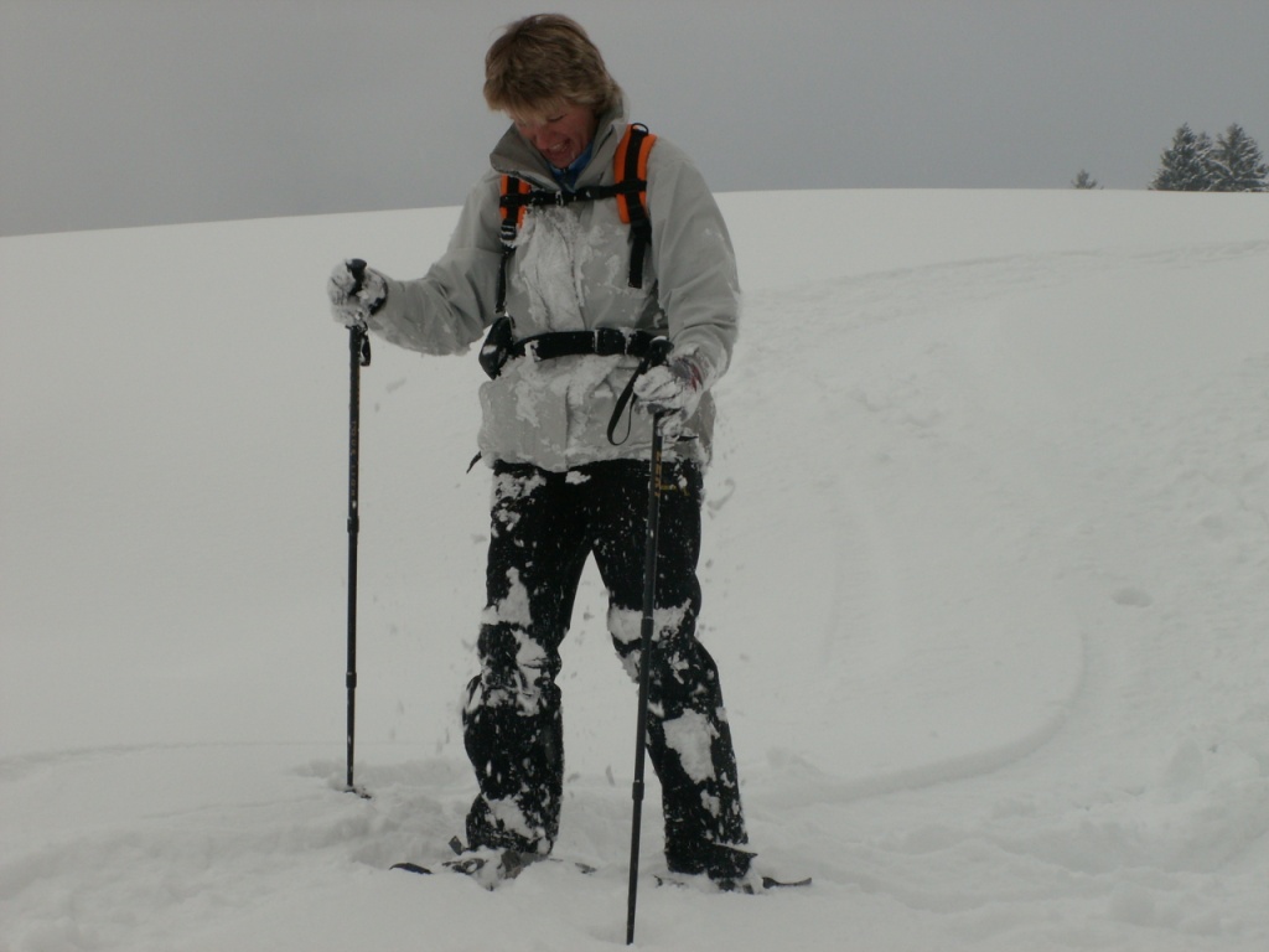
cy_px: 476
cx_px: 634
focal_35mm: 114
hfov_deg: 17.3
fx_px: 4179
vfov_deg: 13.0
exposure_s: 1/200
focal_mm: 18.65
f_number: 8
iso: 50
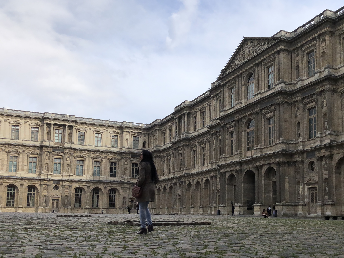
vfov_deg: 36.4
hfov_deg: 47.4
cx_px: 216
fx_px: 388
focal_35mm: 39
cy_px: 172
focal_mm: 3.99
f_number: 1.8
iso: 20
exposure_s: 1/3436
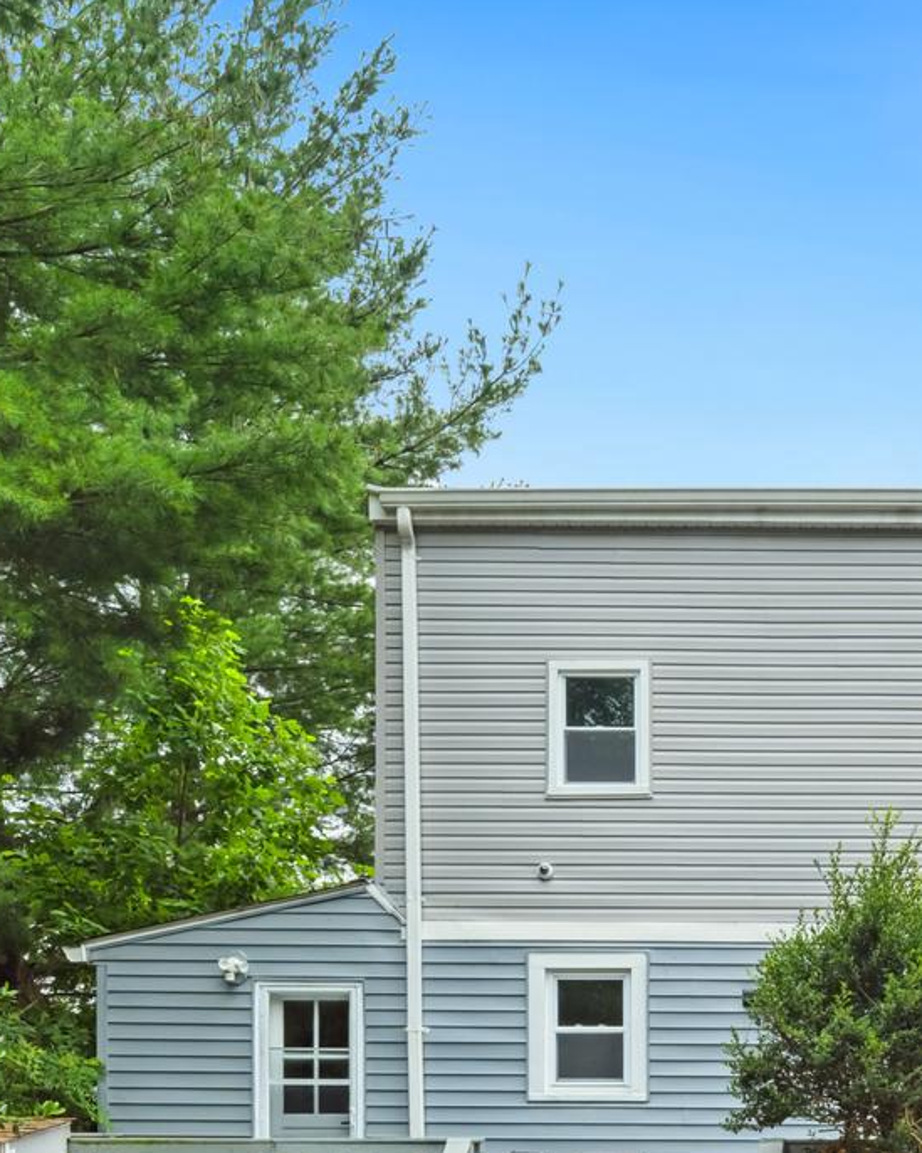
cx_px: 865
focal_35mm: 43
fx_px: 1480
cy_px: 1006
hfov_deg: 32.5
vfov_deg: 39.9
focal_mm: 15.5
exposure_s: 1/60
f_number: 9
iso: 200
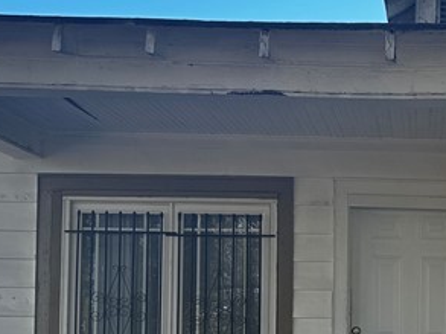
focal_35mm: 91
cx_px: 514
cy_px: 311
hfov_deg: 20.4
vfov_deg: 16.0
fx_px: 1171
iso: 50
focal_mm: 5.7
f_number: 1.5
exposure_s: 1/696
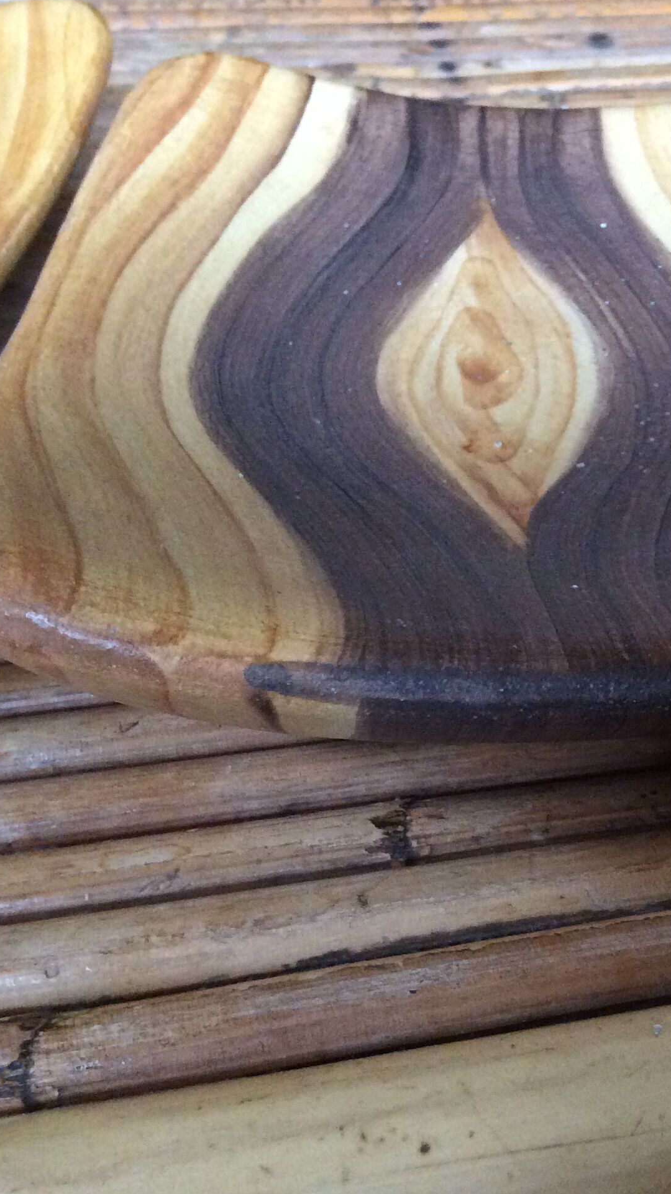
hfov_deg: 25.0
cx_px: 550
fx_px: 1487
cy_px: 595
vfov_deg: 43.7
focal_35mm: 47
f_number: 2.4
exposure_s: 1/20
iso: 250
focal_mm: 3.3
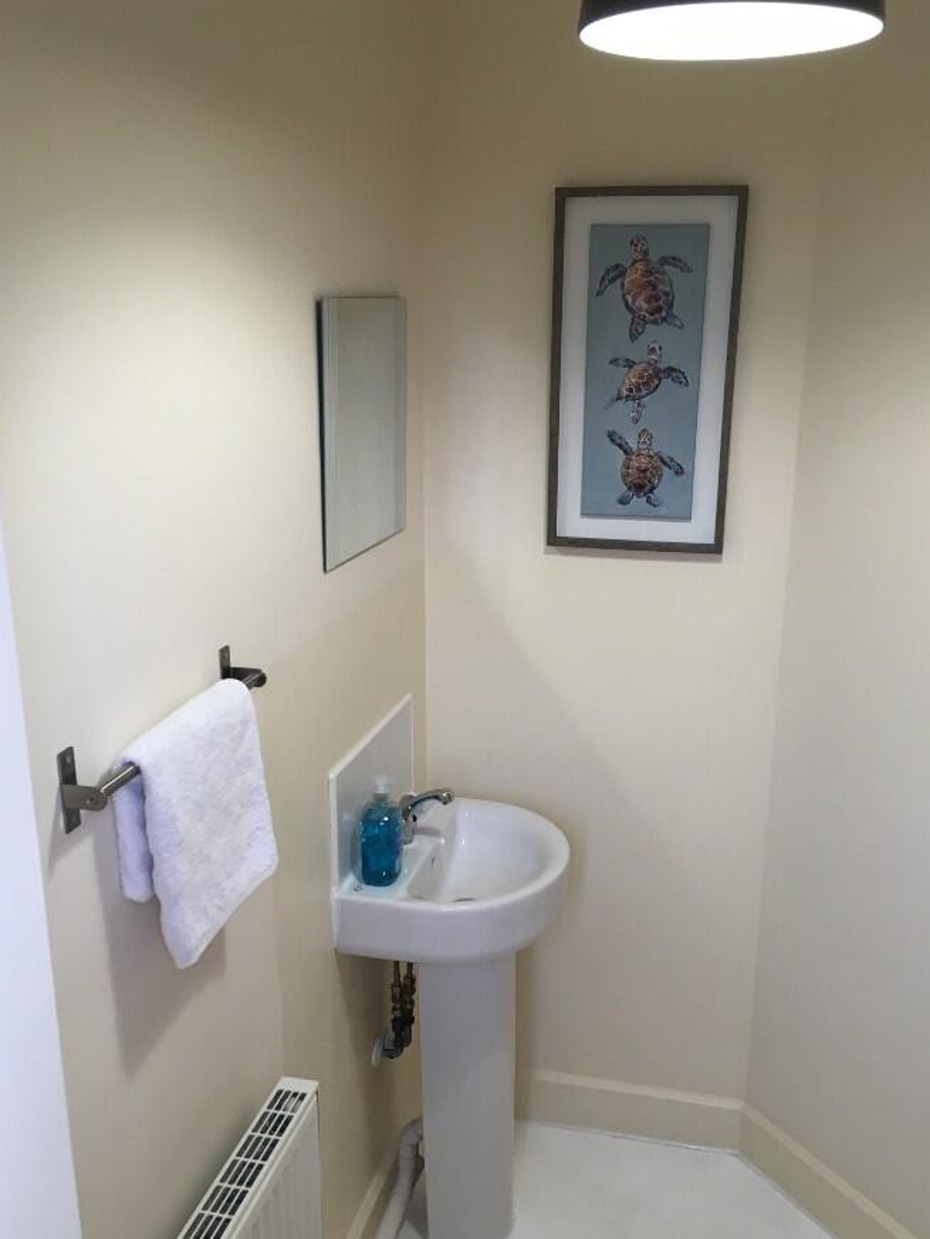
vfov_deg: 53.9
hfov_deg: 41.8
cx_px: 488
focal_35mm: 34
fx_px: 1218
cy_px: 674
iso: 32
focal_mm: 4.15
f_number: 2.2
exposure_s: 1/33
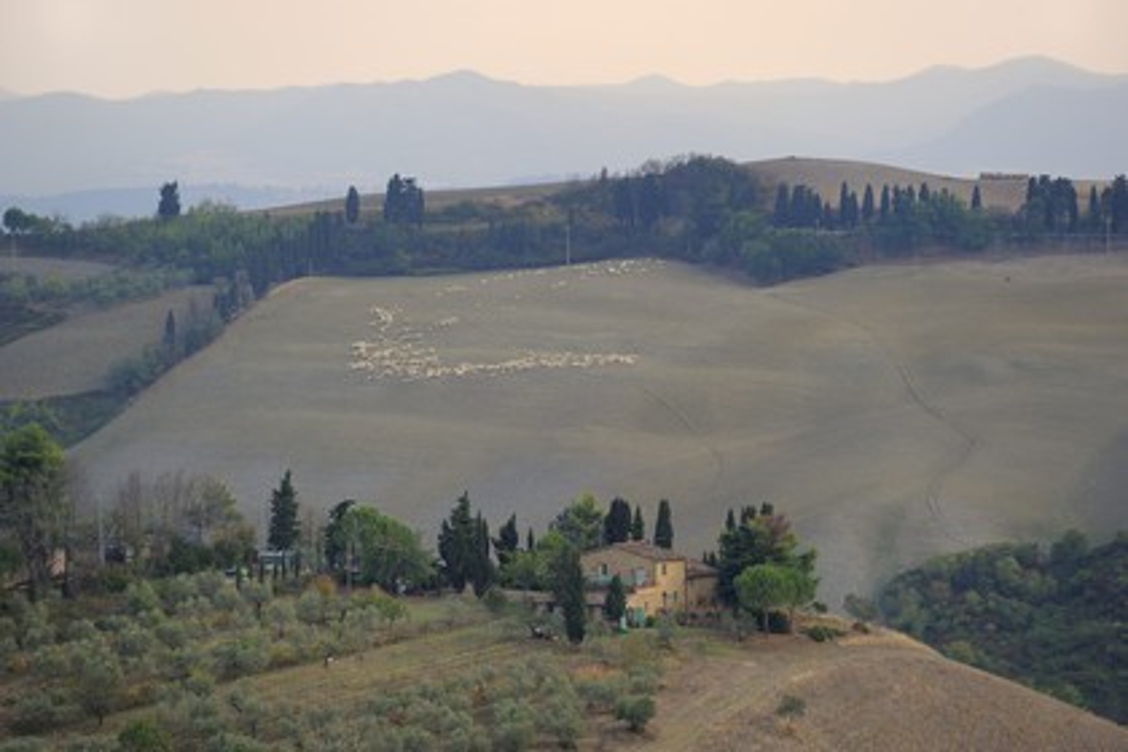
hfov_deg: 10.3
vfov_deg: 6.9
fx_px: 6266
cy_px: 376
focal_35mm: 200
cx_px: 564
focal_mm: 200
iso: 200
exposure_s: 1/160
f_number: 5
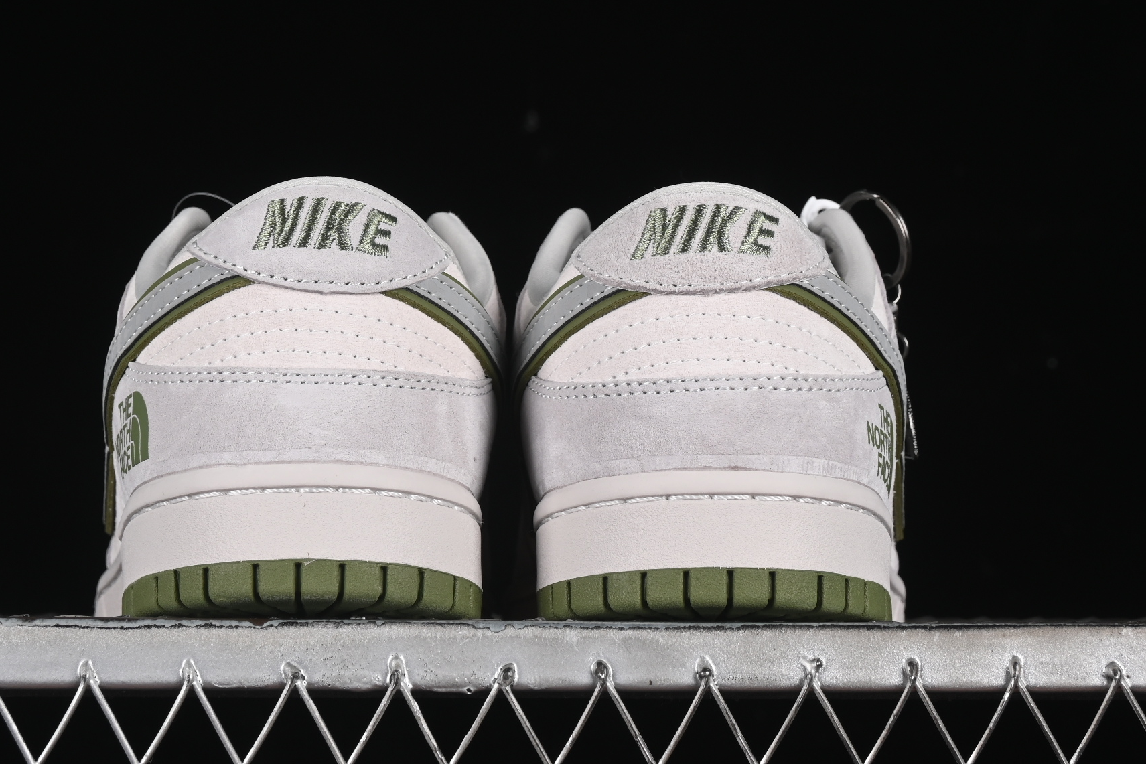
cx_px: 510
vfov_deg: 11.2
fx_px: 3884
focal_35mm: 122
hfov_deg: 16.8
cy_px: 234
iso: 160
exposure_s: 1/80
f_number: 8
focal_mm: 50
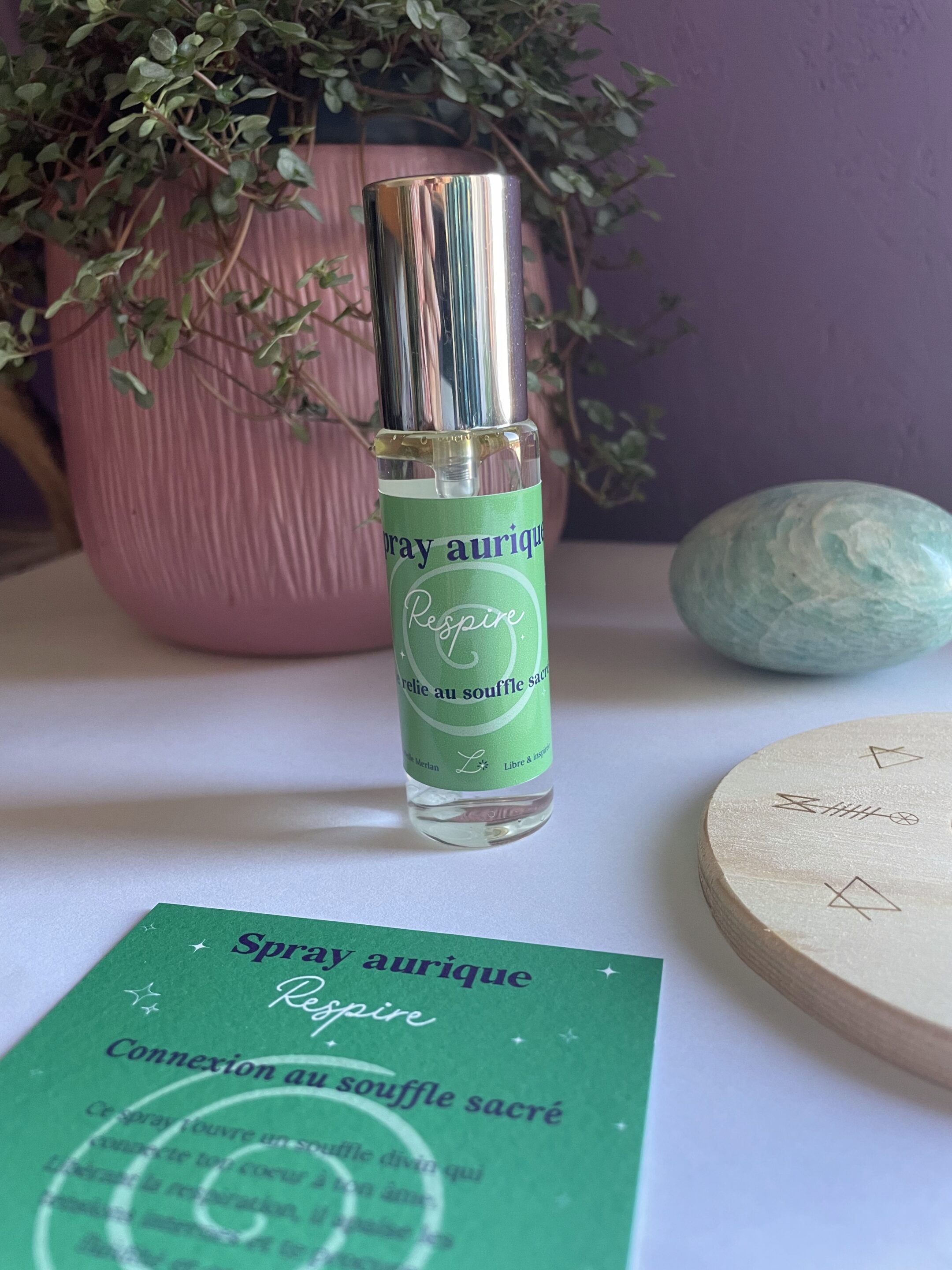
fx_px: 953
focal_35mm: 26
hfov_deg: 53.1
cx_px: 476
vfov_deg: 67.3
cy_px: 635
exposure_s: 1/60
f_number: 1.6
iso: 160
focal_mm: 4.2
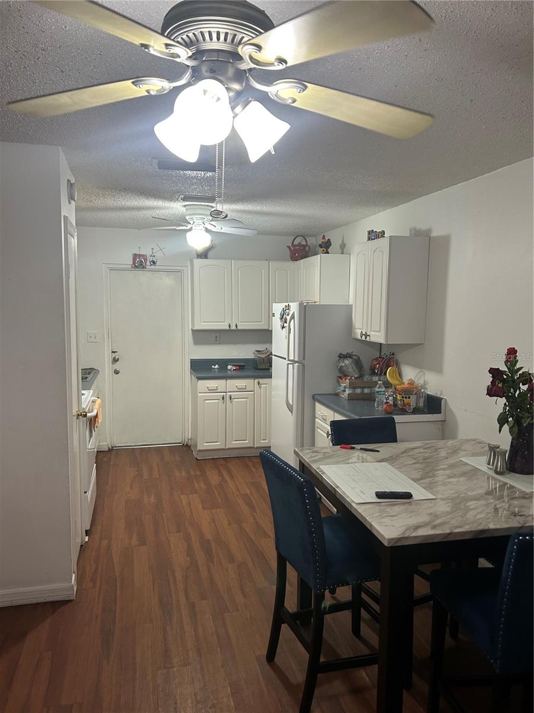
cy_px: 356
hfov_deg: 53.1
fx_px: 535
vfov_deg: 67.3
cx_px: 267
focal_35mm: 26
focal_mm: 5.7
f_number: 1.5
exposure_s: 1/60
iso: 125
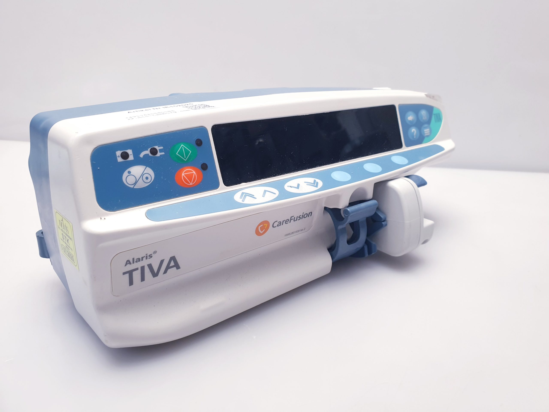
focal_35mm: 26
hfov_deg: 67.3
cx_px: 274
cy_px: 206
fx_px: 412
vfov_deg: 53.1
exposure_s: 1/50
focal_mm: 4.3
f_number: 2.4
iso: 80
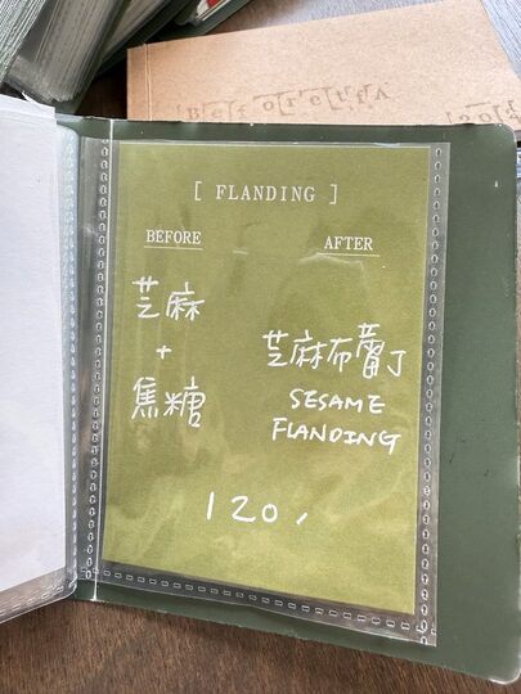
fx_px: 482
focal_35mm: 24
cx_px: 260
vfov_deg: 71.6
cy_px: 347
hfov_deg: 56.8
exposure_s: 1/99
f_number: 2.2
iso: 160
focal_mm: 2.22
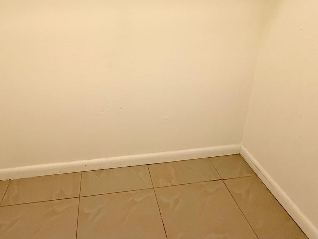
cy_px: 41
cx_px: 127
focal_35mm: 24
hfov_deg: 70.8
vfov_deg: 52.4
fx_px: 221
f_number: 2.2
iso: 200
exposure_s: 1/60
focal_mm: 2.22
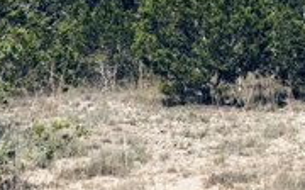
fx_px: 1627
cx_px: 490
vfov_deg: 6.5
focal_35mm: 196
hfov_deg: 10.3
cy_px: -183
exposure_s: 1/1453
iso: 16
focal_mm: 6
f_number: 2.4
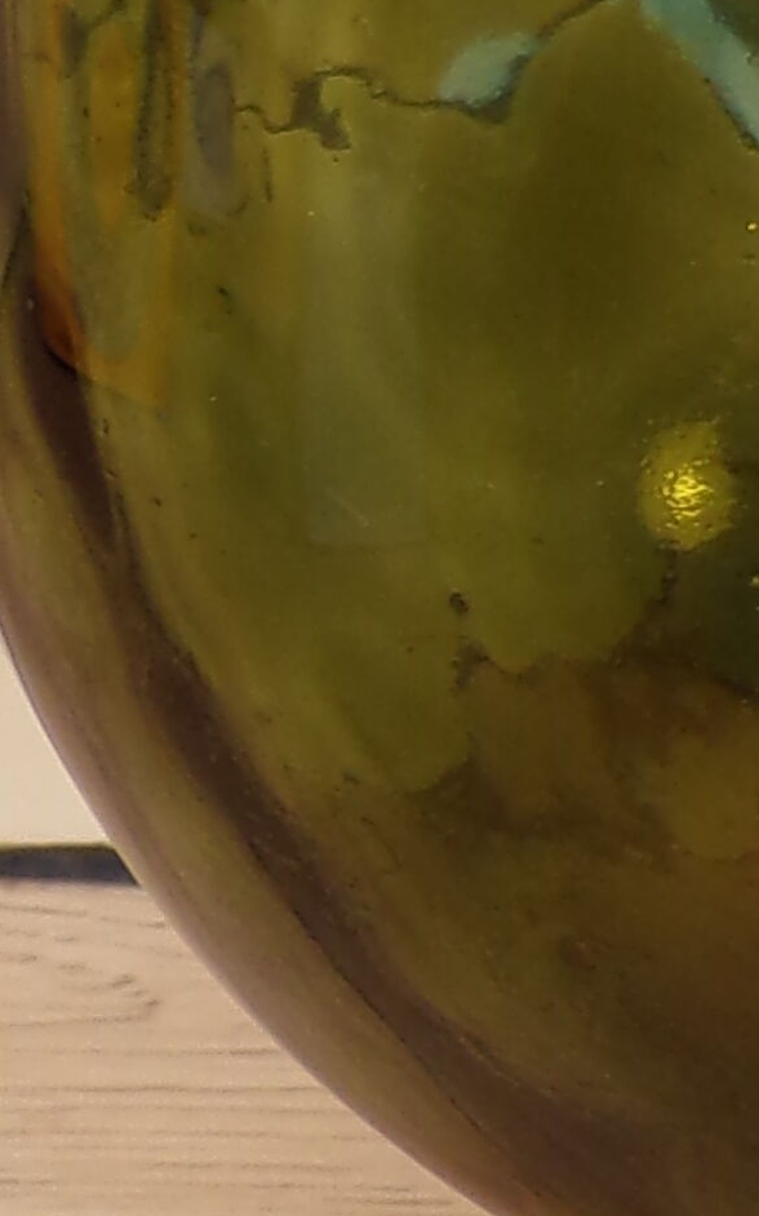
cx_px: 1282
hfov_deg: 7.7
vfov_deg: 12.5
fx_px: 5499
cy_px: 159
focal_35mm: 166
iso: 92
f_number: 3.2
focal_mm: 5.8
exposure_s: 1/34
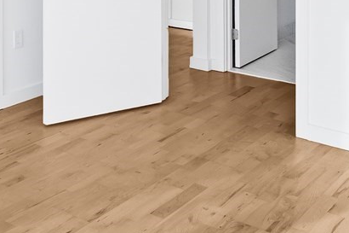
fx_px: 581
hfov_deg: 31.9
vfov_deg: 20.9
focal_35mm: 60
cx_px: 38
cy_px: -56
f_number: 10
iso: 400
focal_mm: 12
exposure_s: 1/60
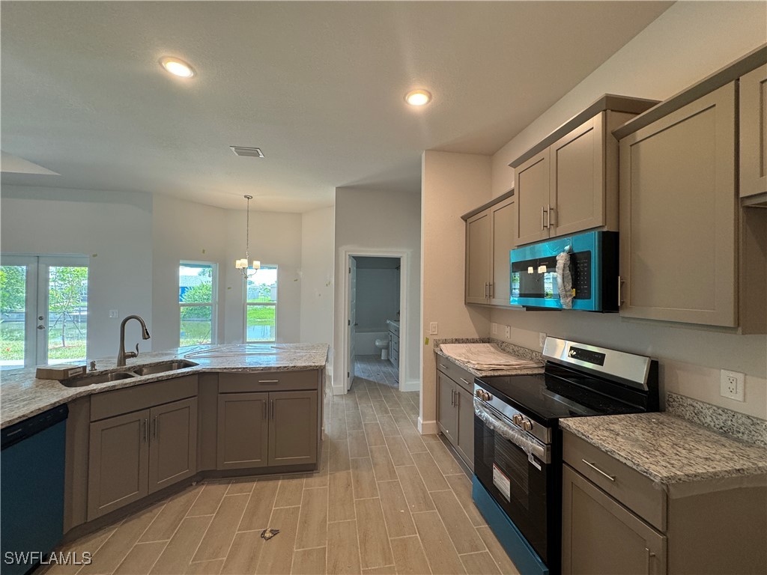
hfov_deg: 102.1
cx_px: 384
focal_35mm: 14
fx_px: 310
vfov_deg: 85.7
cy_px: 288
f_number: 2.2
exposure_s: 1/120
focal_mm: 2.22
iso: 200
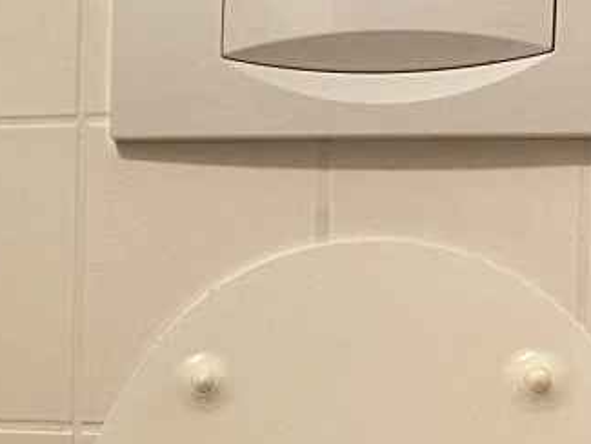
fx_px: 2050
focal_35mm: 120
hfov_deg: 15.5
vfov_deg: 12.2
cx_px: -205
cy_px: 454
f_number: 1.8
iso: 200
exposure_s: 1/50
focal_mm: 4.25
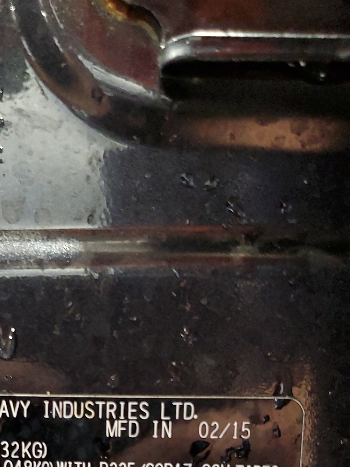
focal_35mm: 57
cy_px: 478
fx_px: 768
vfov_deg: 31.0
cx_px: 39
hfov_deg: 24.9
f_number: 1.5
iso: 291
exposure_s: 1/17
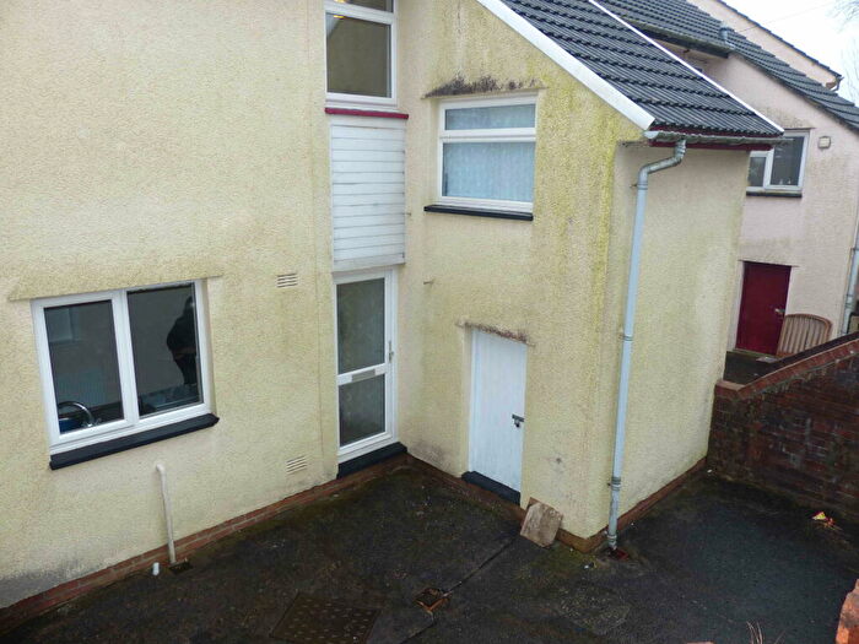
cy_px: 322
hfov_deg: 69.4
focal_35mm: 25
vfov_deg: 54.9
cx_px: 430
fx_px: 620
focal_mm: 4.5
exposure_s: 1/60
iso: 100
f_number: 2.8
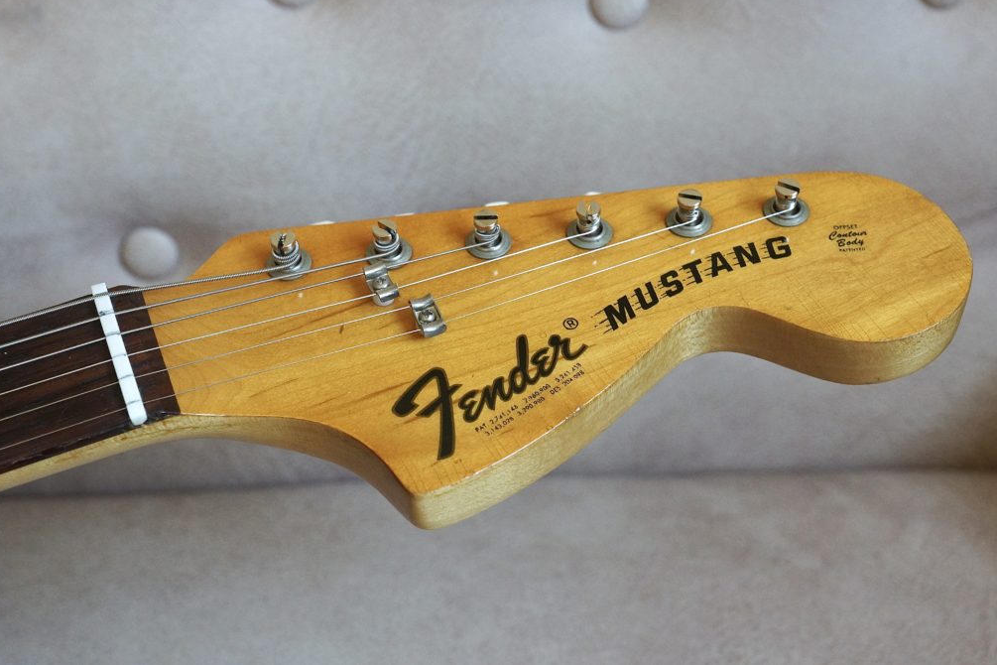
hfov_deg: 37.2
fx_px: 1482
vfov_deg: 25.3
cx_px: 497
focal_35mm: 54
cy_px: 327
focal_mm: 35
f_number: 6.3
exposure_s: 1/25
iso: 800
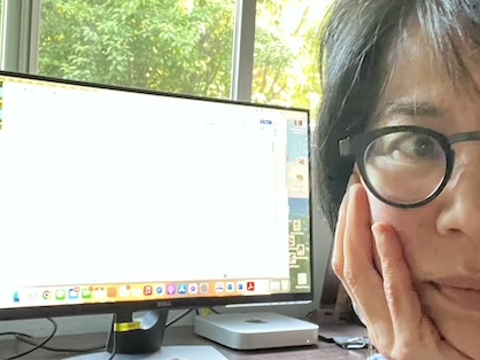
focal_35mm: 55
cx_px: 255
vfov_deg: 26.6
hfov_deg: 34.9
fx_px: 763
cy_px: 155
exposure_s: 1/30
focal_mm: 2.71
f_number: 2.2
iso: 640
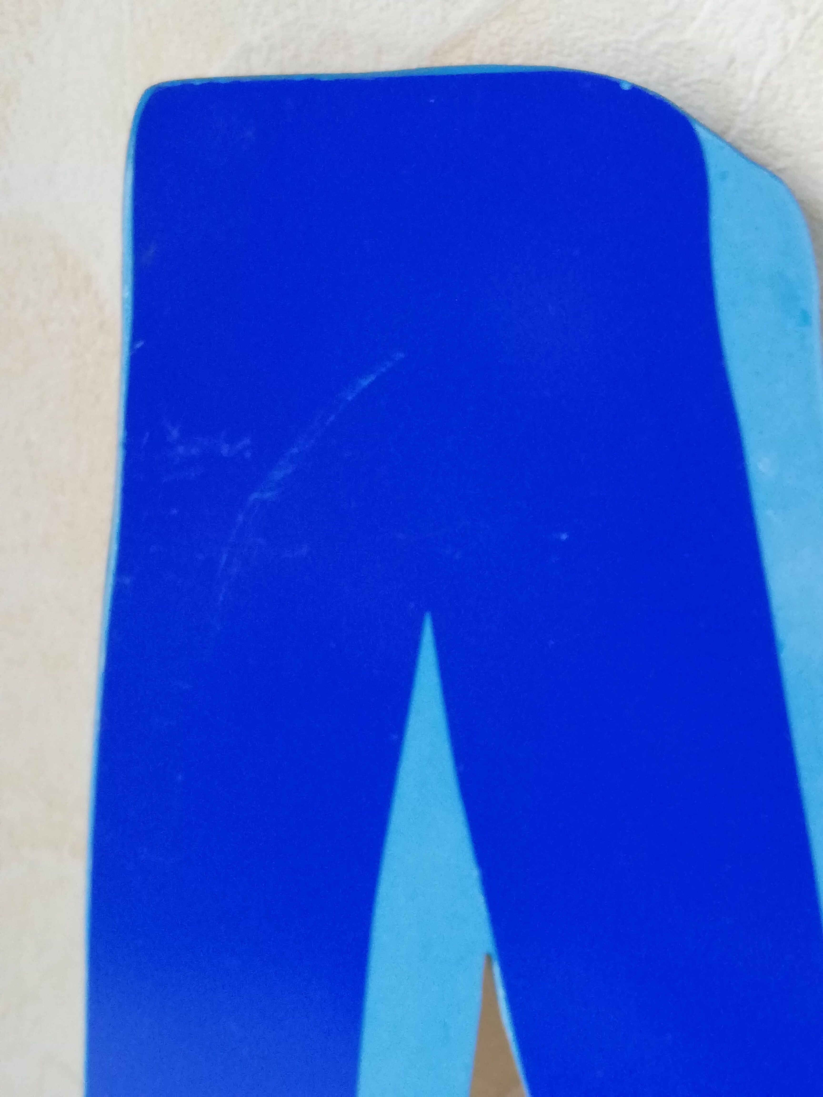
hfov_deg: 30.3
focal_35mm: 48
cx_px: 412
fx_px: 1522
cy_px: 548
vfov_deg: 39.7
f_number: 2.2
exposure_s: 1/33.3
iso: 250
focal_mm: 3.81
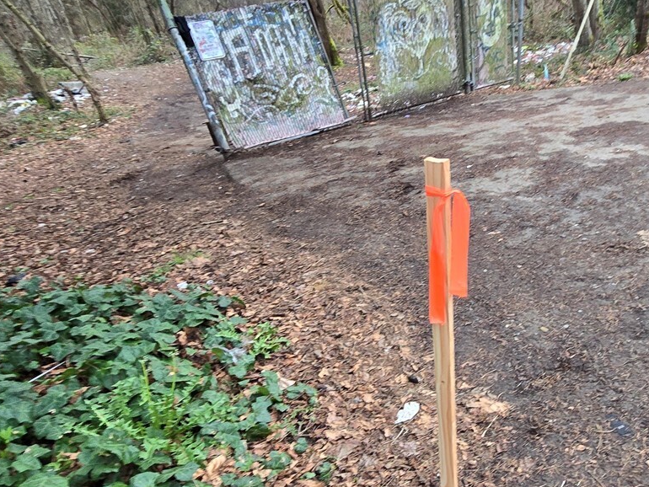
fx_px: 506
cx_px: 435
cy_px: 313
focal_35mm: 27
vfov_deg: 50.7
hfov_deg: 63.6
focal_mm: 2.2
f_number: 2.2
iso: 100
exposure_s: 1/60
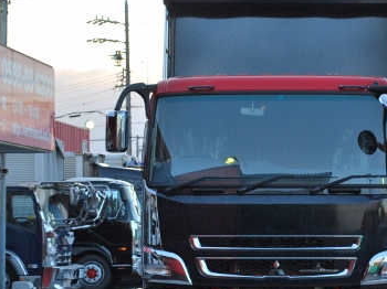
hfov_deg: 17.7
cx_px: 272
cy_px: 179
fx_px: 1240
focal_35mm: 111
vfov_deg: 13.3
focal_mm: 42
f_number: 5.6
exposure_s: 1/125
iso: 140
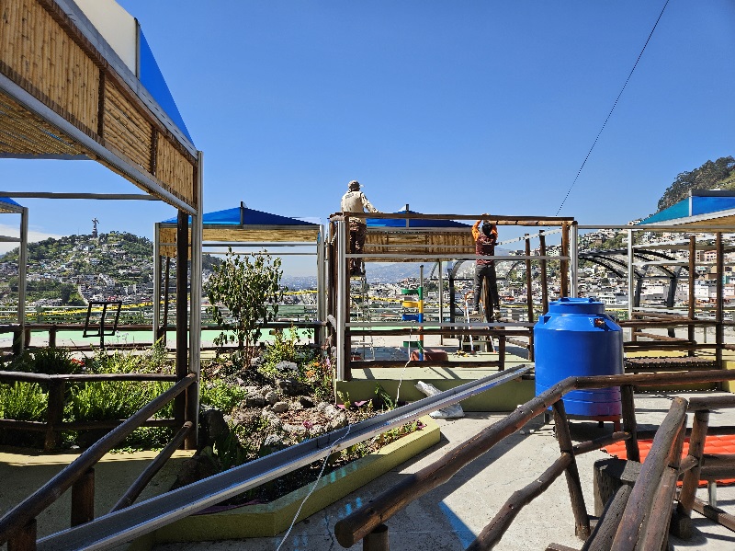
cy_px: 276
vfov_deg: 58.8
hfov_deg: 74.0
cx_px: 368
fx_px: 488
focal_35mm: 23
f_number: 1.8
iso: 25
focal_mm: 5.4
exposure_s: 1/1588
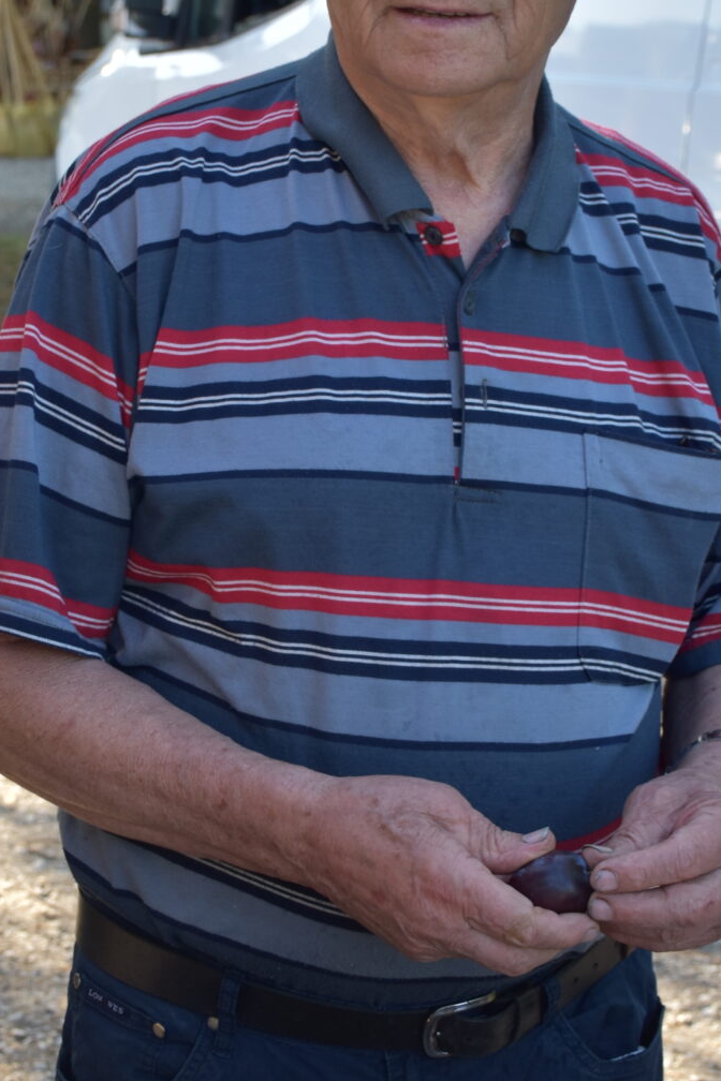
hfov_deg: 18.0
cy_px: 559
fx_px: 2281
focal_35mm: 76
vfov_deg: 26.7
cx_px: 339
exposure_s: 1/125
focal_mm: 27
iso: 200
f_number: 5.6
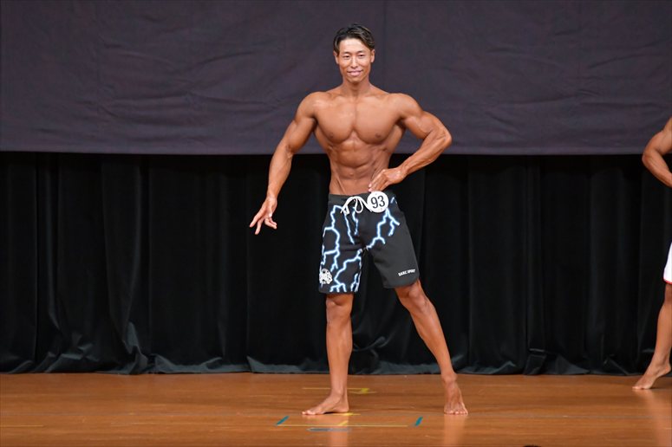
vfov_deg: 4.8
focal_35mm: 285
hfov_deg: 7.2
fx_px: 5317
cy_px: 224
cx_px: 336
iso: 5000
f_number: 5.6
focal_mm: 190
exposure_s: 1/400
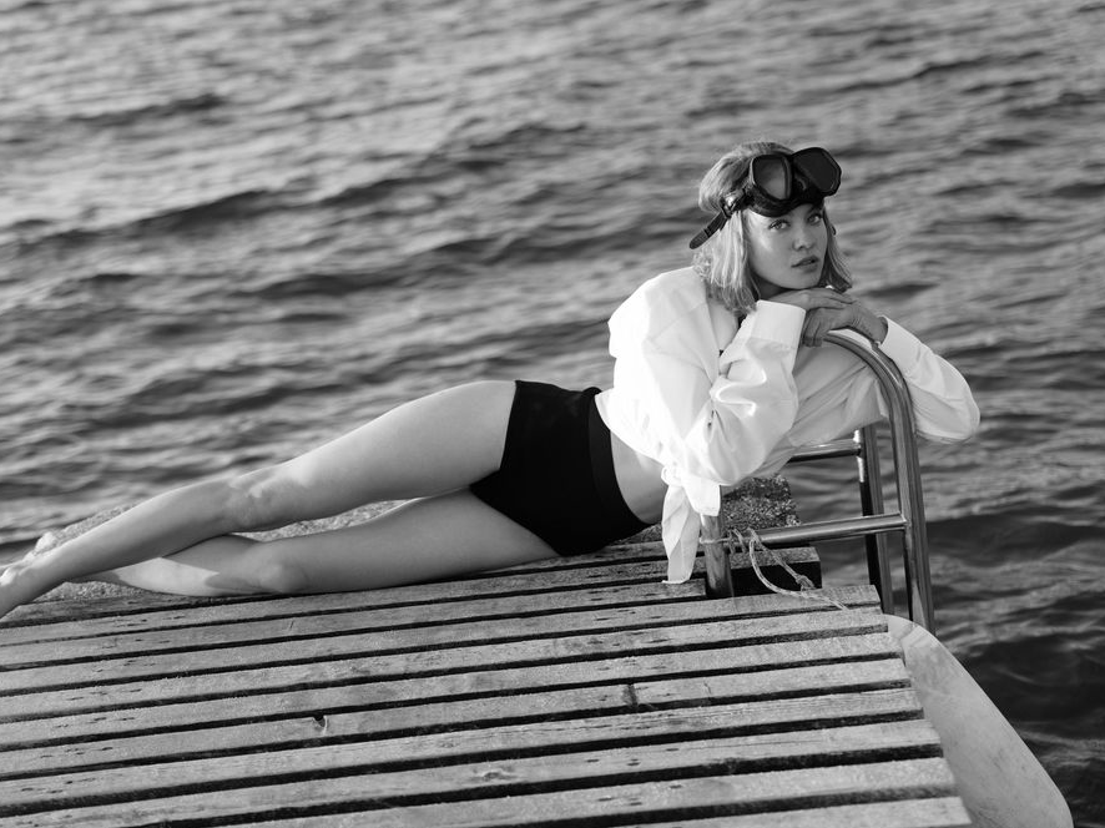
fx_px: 2425
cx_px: 536
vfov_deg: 19.4
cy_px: 415
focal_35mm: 76
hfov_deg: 25.7
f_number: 2.8
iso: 320
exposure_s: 1/250
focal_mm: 70
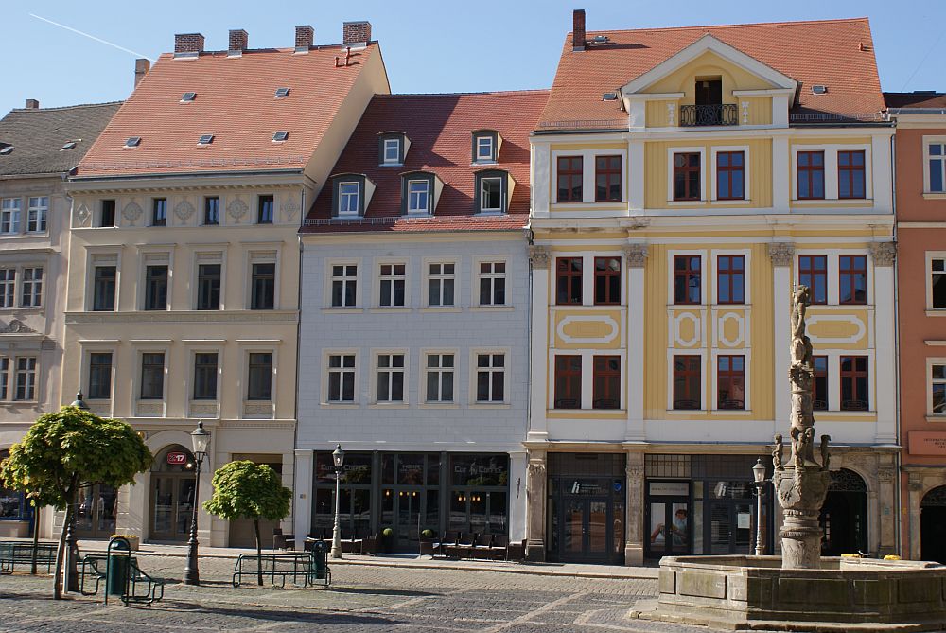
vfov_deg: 25.8
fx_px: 1381
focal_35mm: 52
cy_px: 316
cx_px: 473
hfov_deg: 37.8
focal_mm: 35
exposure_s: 1/80
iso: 100
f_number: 11
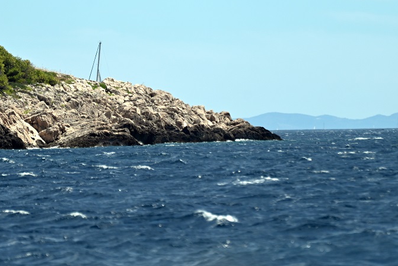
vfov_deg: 2.4
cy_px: 27
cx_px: 152
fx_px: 6426
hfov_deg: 3.5
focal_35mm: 581
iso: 125
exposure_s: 1/1000
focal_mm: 300
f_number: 5.6
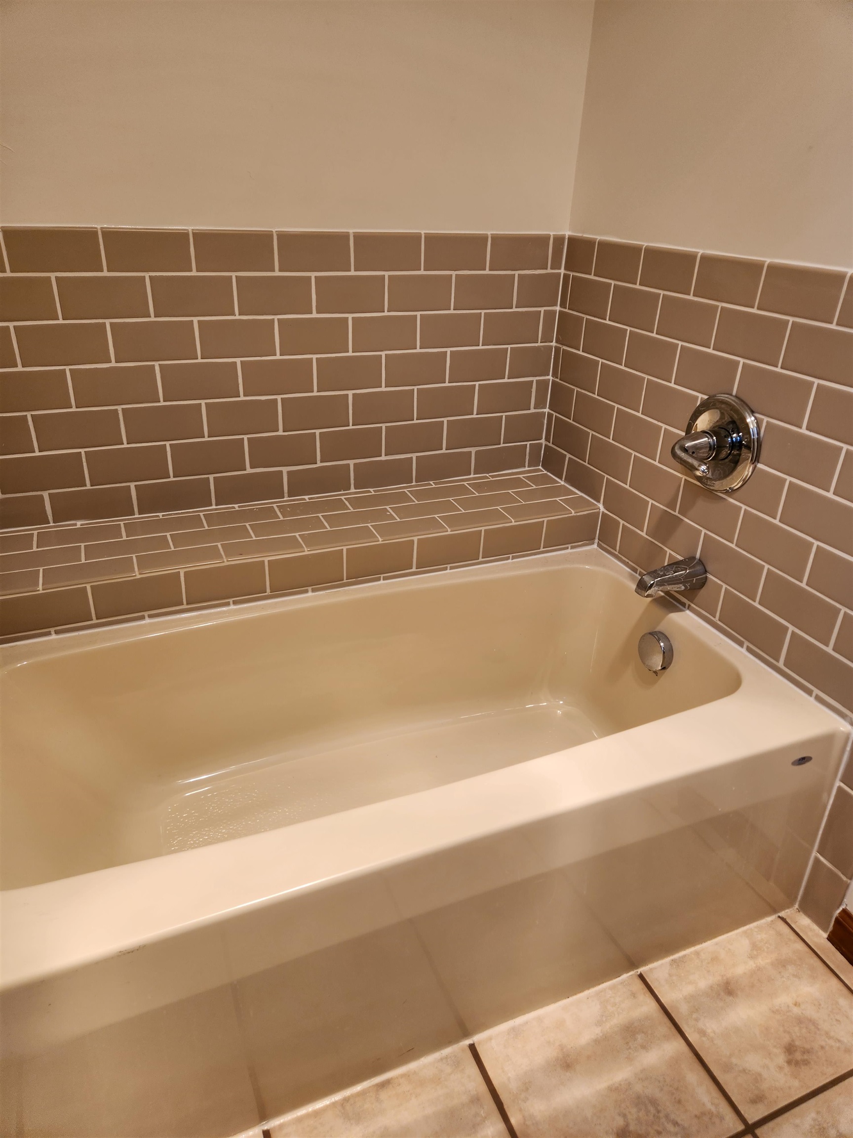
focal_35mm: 23
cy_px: 569
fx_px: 756
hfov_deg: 58.9
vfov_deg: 73.9
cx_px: 426
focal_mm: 5.4
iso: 50
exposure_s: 1/120
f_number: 1.8
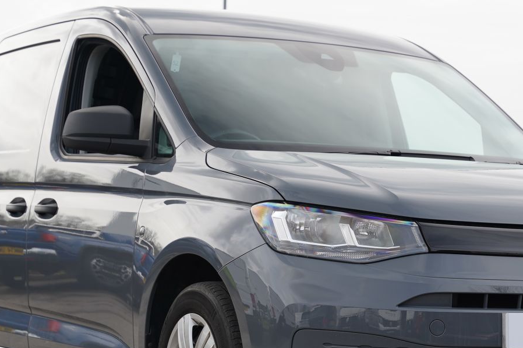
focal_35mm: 114
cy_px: 240
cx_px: 351
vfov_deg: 12.0
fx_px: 1657
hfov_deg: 17.9
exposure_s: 1/250
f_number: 4.5
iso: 100
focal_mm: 64.1
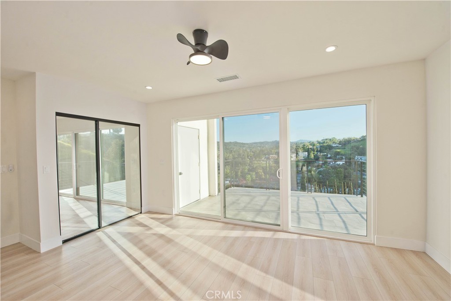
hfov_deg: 104.2
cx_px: 226
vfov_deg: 81.2
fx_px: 175
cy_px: 150
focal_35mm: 14
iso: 400
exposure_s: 1/500
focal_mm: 14
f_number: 7.1
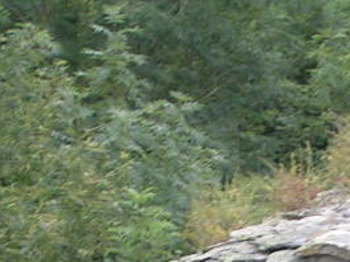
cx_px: 327
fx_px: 4125
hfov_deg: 4.9
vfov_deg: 3.6
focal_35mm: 408
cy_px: 466
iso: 50
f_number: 4.9
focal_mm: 16.2
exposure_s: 1/44.9
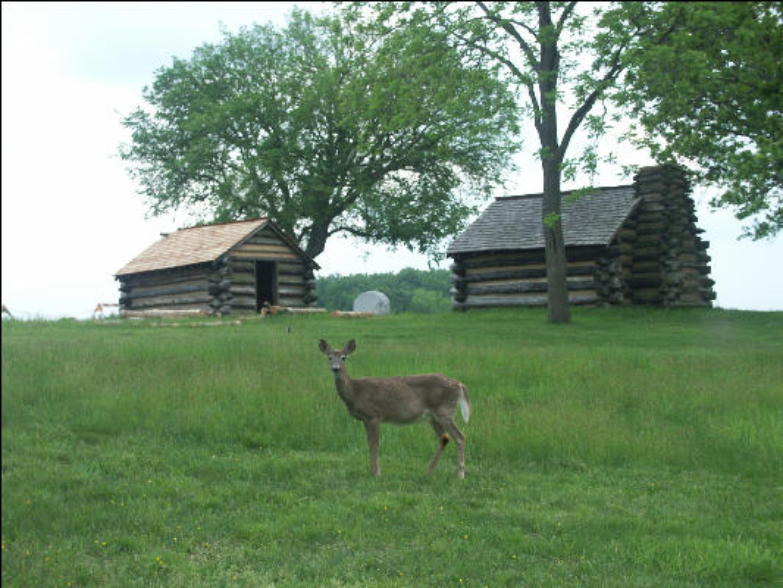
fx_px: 1425
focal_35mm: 63
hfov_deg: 30.7
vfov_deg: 23.3
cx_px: 392
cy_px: 294
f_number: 4
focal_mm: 15.59
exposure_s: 1/125
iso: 100
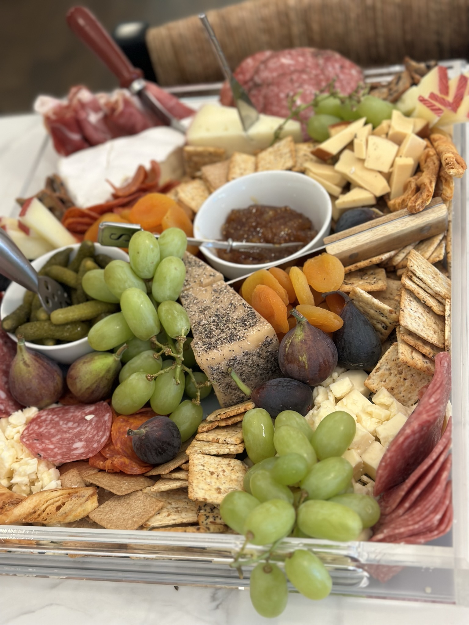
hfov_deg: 30.3
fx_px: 867
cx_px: 234
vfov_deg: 39.7
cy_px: 312
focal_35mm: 48
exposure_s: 1/60
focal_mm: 6.86
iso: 125
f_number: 1.78
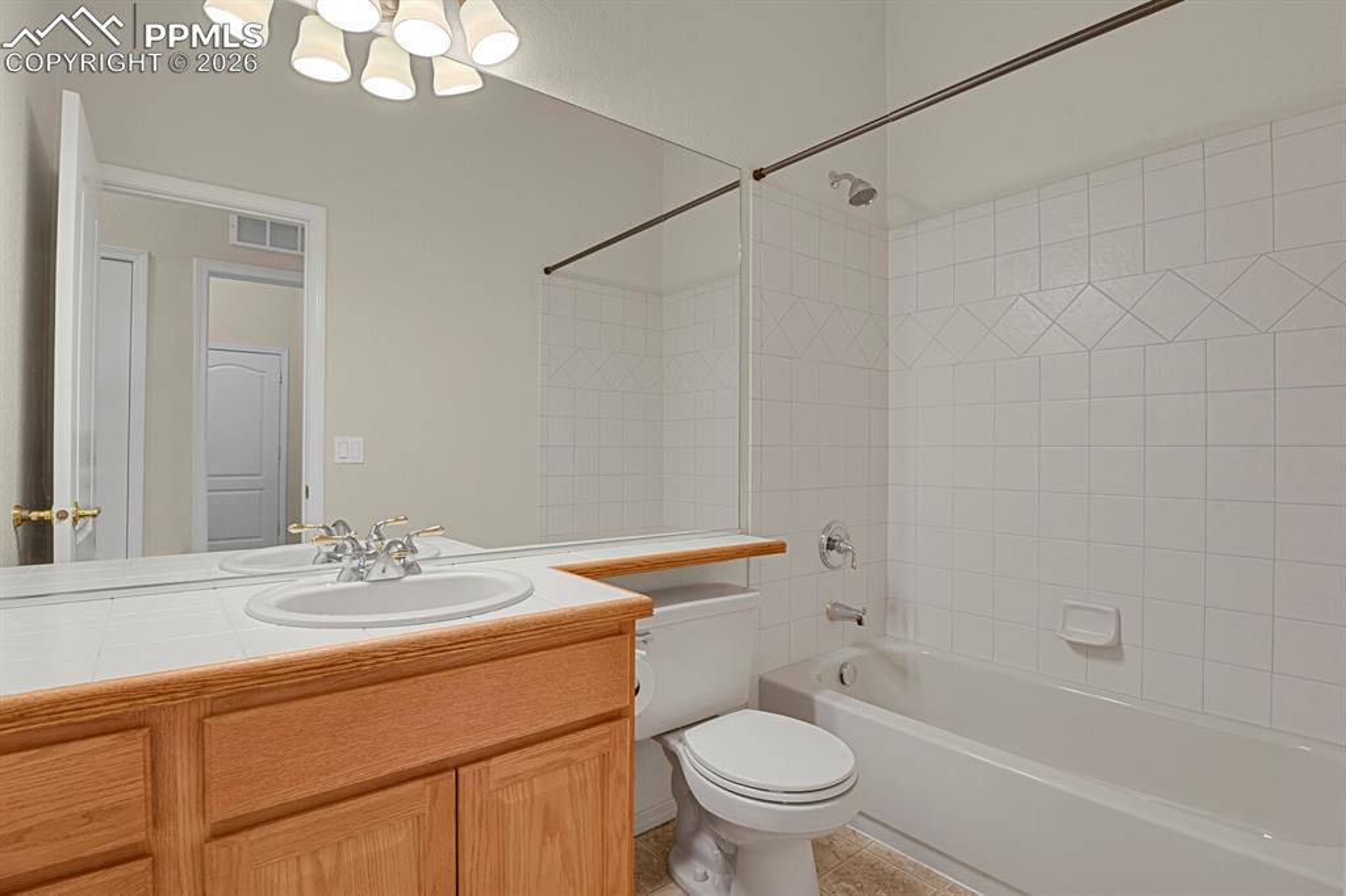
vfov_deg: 70.4
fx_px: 635
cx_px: 673
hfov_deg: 93.3
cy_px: 448
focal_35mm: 17
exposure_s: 2
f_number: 8
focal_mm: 17
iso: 250
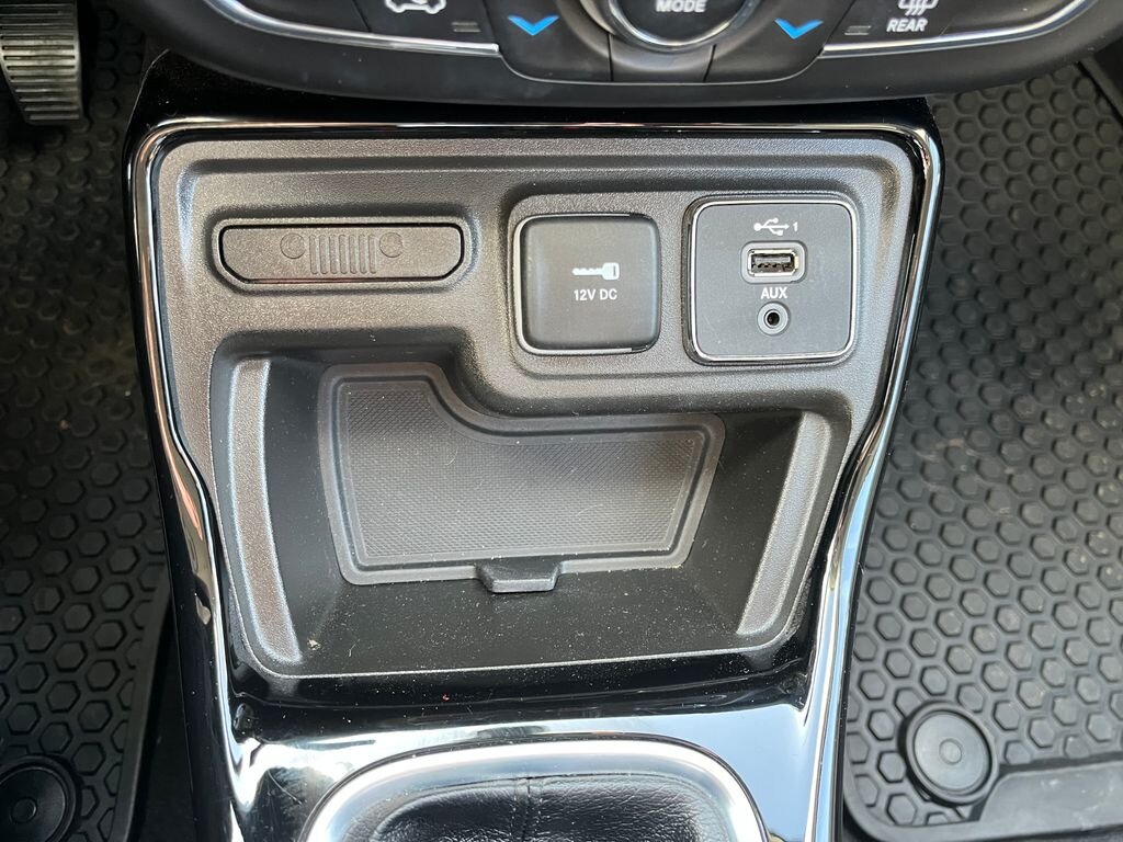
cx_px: 562
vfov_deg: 53.1
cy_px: 421
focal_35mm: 26
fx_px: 843
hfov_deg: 67.3
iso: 250
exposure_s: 1/57
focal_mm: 5.1
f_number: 1.6
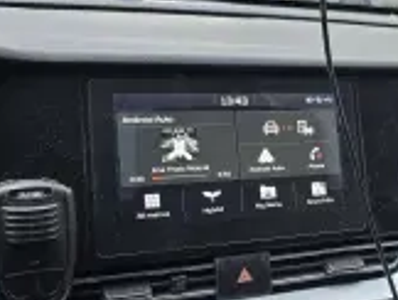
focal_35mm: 51
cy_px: 160
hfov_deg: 35.7
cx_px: 339
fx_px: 587
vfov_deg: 28.6
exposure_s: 1/50
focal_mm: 6.3
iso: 80
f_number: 1.7
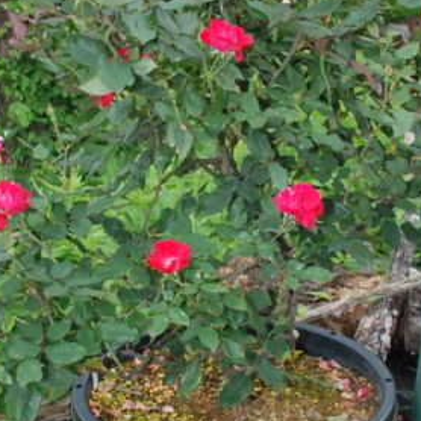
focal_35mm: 103
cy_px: 161
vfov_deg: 16.9
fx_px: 1417
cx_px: 241
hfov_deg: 16.9
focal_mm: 28
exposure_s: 1/200
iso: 1600
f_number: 14
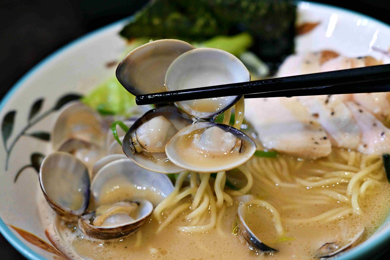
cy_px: 130
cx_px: 195
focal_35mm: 75
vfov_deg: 18.2
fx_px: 812
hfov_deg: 27.0
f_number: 3.2
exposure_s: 1/200
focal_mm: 50
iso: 2500
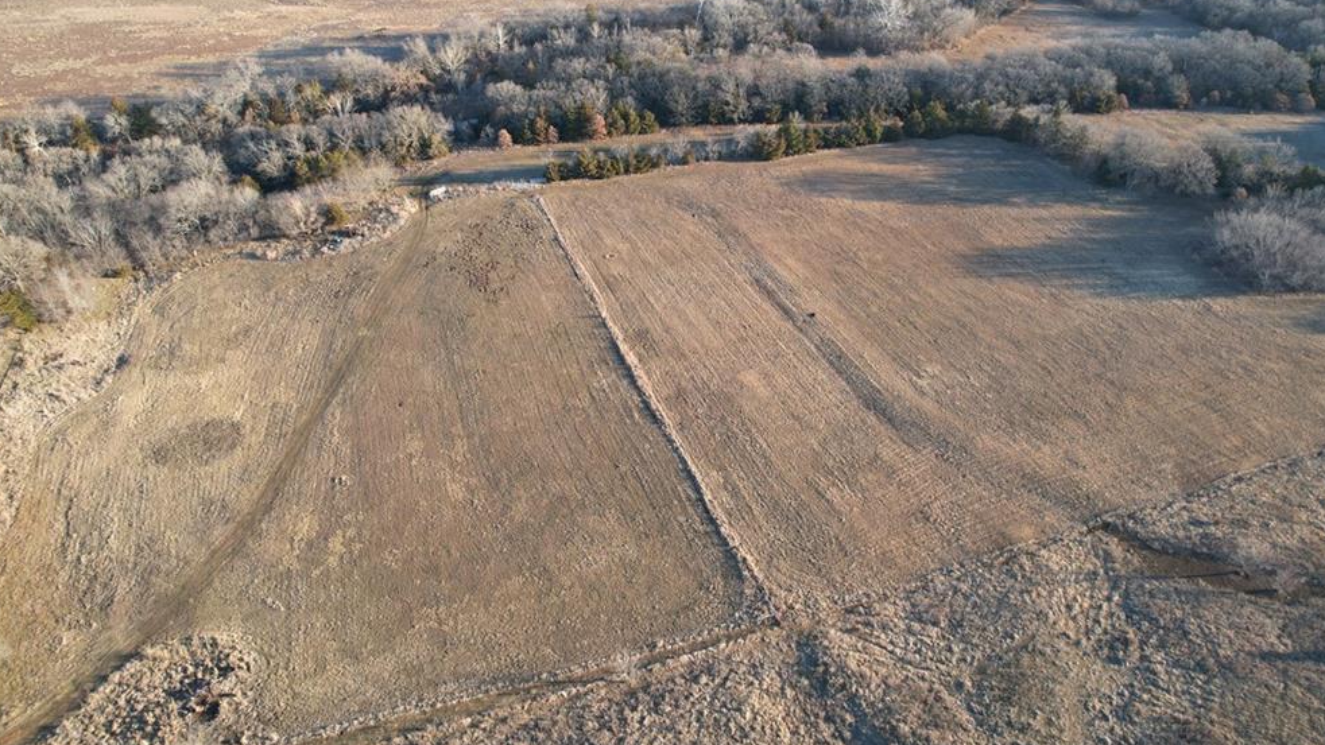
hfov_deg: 76.3
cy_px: 291
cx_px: 651
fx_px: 843
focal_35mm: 24
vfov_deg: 47.4
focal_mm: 8.38
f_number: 2.8
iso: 100
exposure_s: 1/240
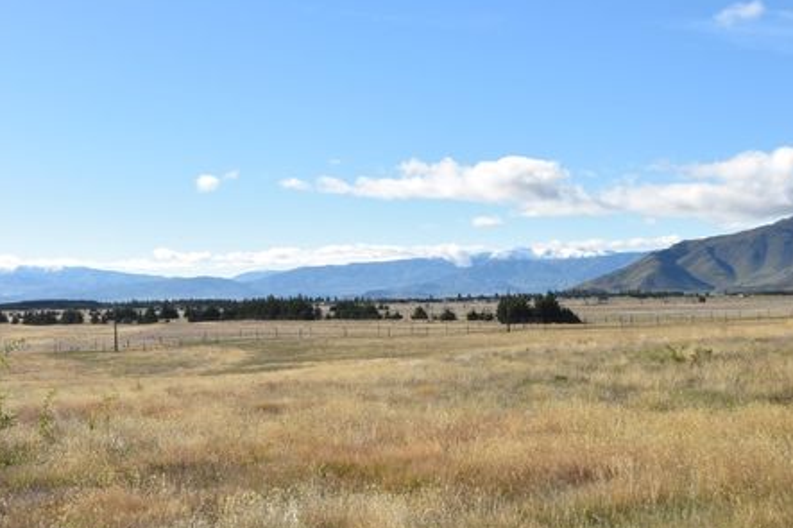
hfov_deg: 37.6
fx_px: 1145
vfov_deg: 25.7
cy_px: 379
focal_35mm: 52
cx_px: 240
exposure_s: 1/200
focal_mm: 20
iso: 100
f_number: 13
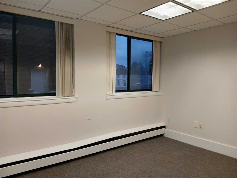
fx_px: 178
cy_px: 89
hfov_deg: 67.3
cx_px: 118
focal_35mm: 26
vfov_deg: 53.1
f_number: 1.8
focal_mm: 3.98
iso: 125
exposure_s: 1/60.2
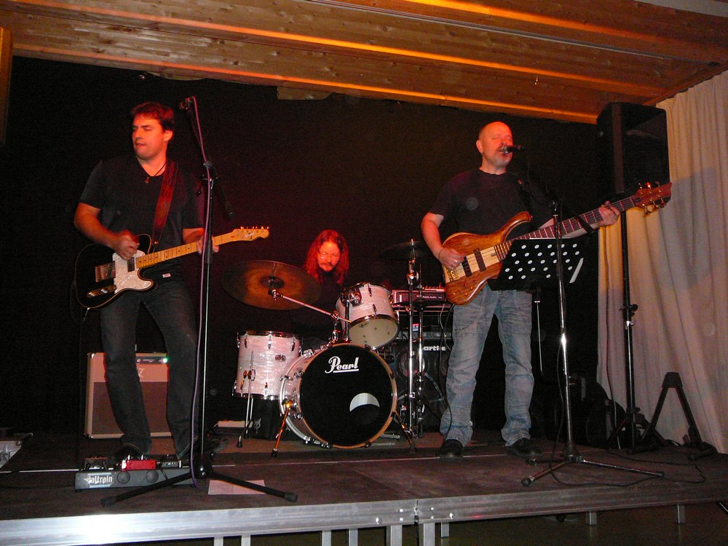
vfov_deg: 40.7
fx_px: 736
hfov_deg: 52.6
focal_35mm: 35
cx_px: 364
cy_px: 273
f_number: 2.8
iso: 400
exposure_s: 1/30
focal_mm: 5.2
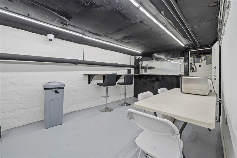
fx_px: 92
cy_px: 79
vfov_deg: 81.2
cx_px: 118
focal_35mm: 14
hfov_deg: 104.3
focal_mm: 14
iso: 1000
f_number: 9.5
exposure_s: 1/20
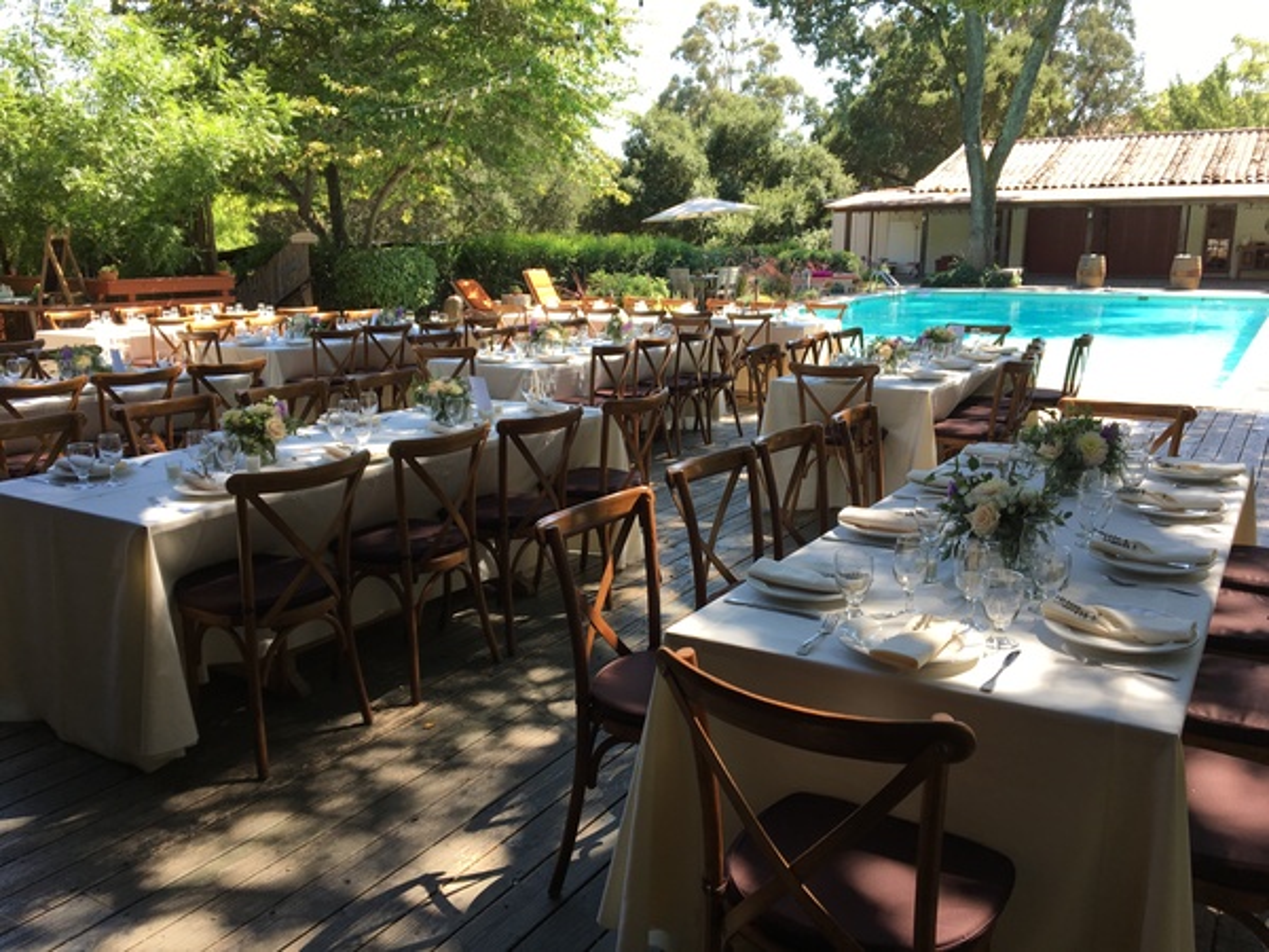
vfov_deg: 48.2
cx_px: 634
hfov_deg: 61.7
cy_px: 476
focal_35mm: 29
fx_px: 1063
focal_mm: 4.15
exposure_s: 1/237
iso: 25
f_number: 2.2
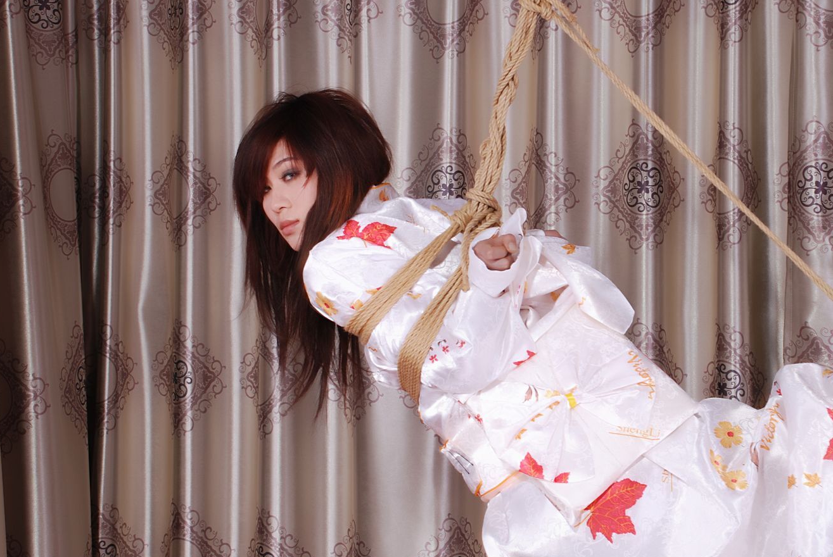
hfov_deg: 27.7
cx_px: 438
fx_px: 1691
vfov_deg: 18.7
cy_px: 246
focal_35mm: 73
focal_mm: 40
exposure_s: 1/8
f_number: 8
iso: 100
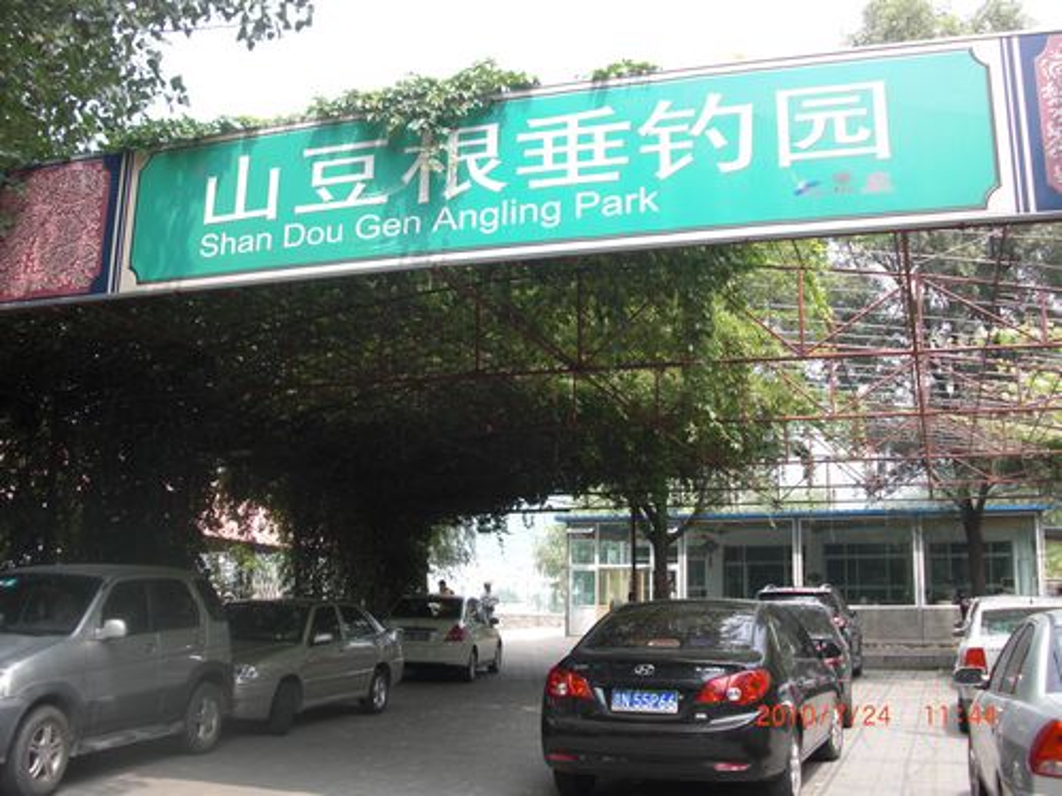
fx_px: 1104
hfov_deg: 51.4
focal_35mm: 36
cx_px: 531
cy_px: 398
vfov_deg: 39.7
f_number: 2.8
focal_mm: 6.3
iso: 50
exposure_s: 1/250
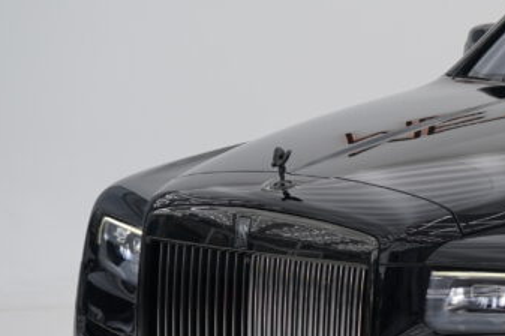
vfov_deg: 6.4
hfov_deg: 9.4
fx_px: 2985
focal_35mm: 213
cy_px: 233
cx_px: 740
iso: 320
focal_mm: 70
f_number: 5.6
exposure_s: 1/320
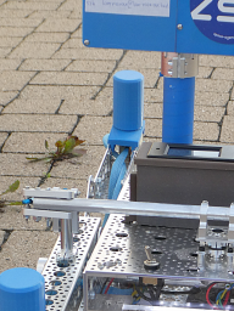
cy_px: 296
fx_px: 928
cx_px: 193
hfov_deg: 14.3
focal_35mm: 103
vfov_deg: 18.7
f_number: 3.9
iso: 80
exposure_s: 1/80
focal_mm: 7.8
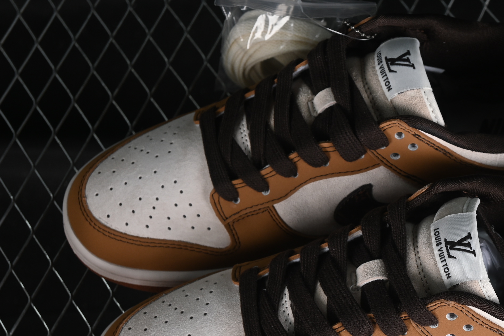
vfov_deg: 12.4
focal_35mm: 110
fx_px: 1540
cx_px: 366
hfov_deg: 18.5
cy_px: 244
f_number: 7.1
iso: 160
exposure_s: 1/60
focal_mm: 50
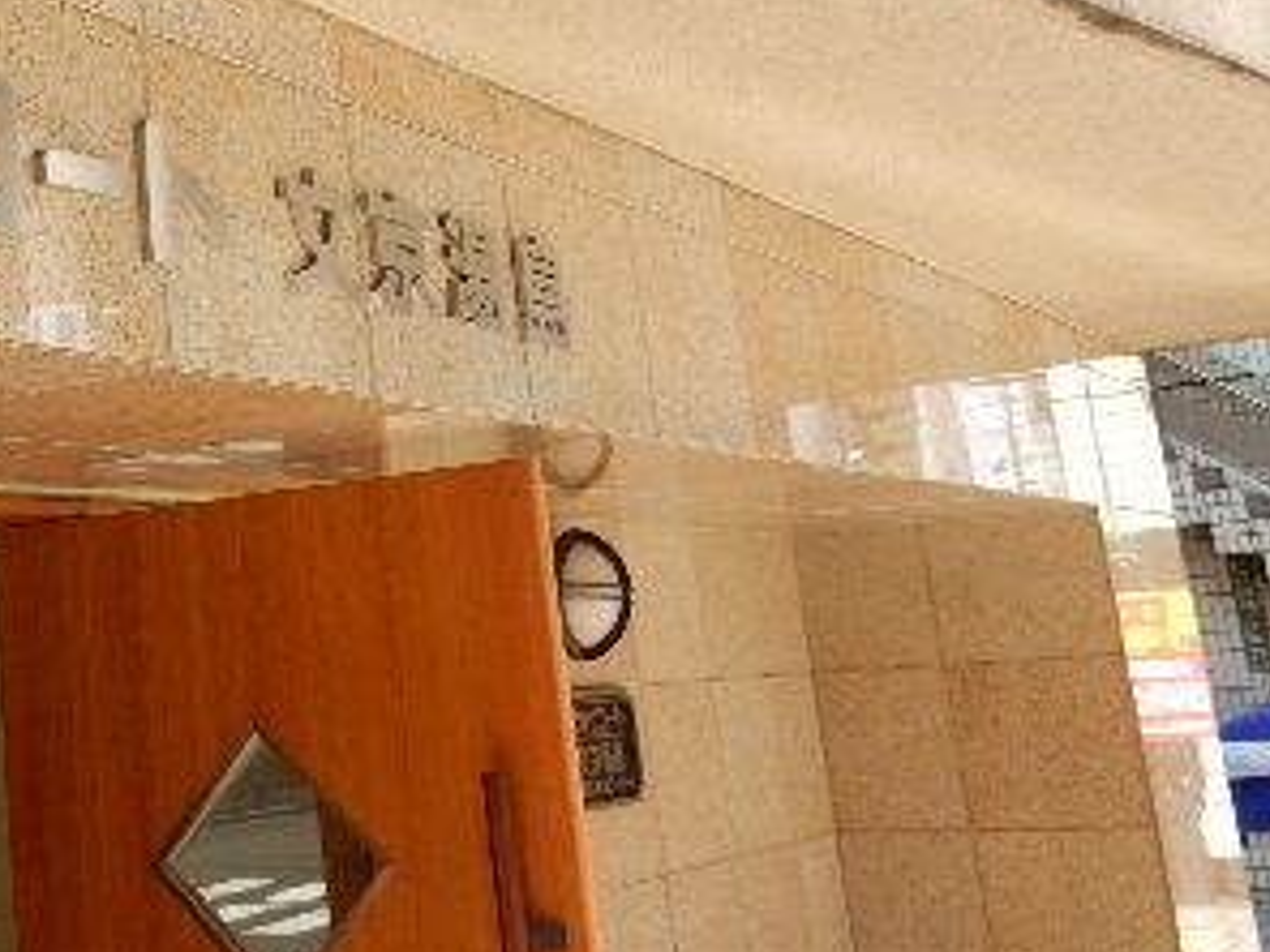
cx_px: -26
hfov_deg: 32.4
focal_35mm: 54
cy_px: 223
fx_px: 1981
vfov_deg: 26.6
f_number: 3.7
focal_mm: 4.5
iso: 125
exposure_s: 1/200
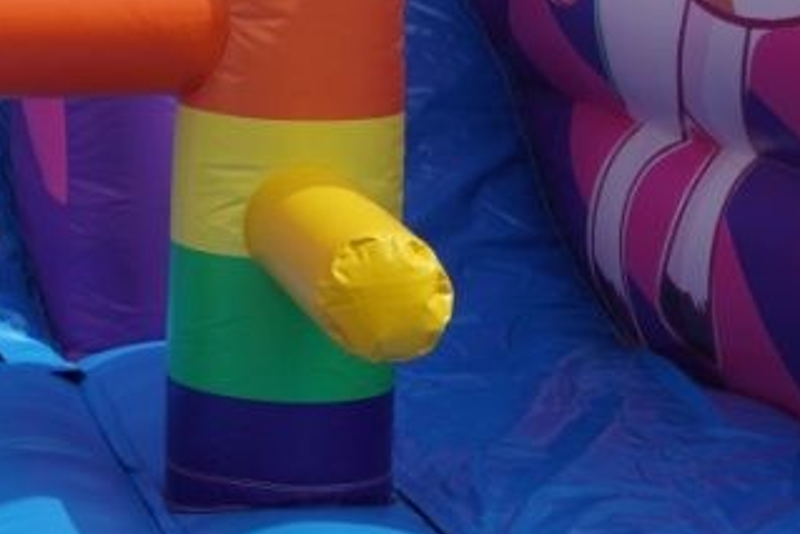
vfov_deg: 12.5
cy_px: -152
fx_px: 2357
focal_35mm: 106
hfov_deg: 18.3
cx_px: -150
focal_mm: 22
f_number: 6.3
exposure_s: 1/800
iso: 100
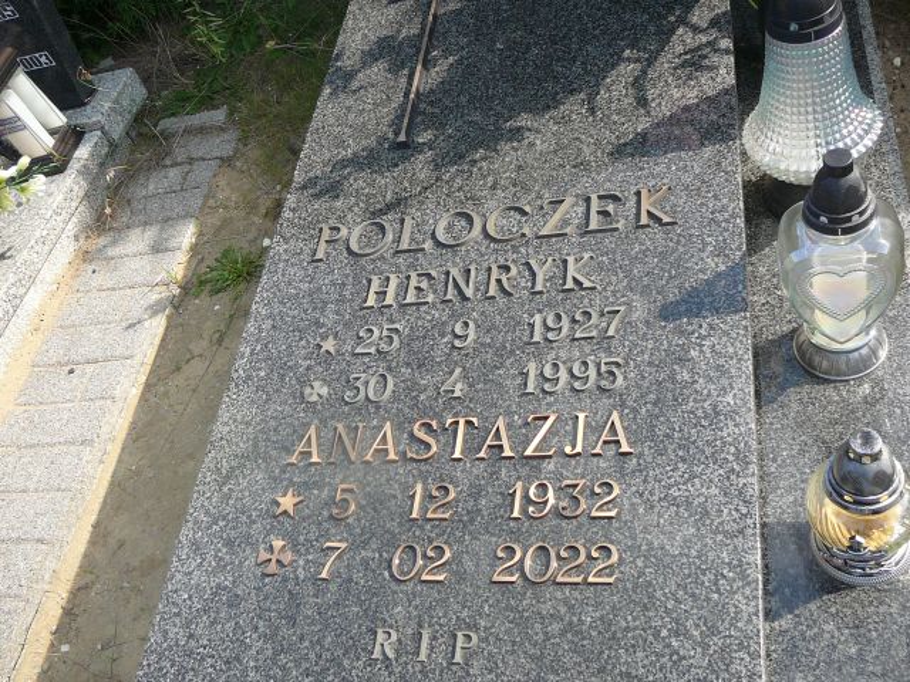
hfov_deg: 52.6
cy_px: 341
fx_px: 920
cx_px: 455
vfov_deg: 40.7
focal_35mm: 35
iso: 80
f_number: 2.8
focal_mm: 5.2
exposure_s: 1/500
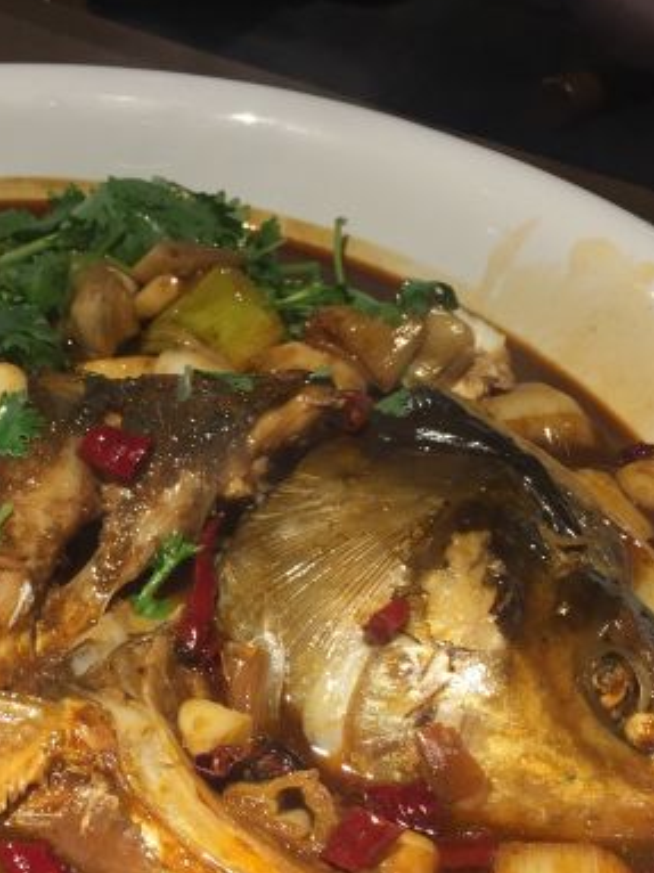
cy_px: 615
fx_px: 1336
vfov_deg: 35.6
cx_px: 138
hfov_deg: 27.0
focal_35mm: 53
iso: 40
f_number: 2.2
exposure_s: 1/50
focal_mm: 4.15
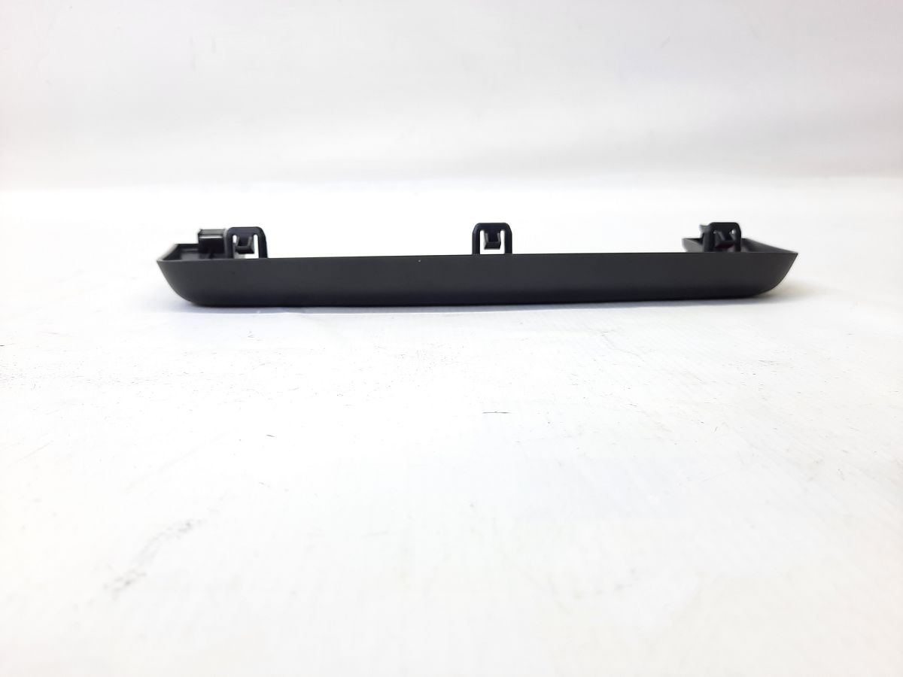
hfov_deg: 69.4
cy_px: 338
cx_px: 452
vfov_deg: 54.9
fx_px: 652
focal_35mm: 25
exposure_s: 1/50
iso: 80
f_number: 2
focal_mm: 4.6
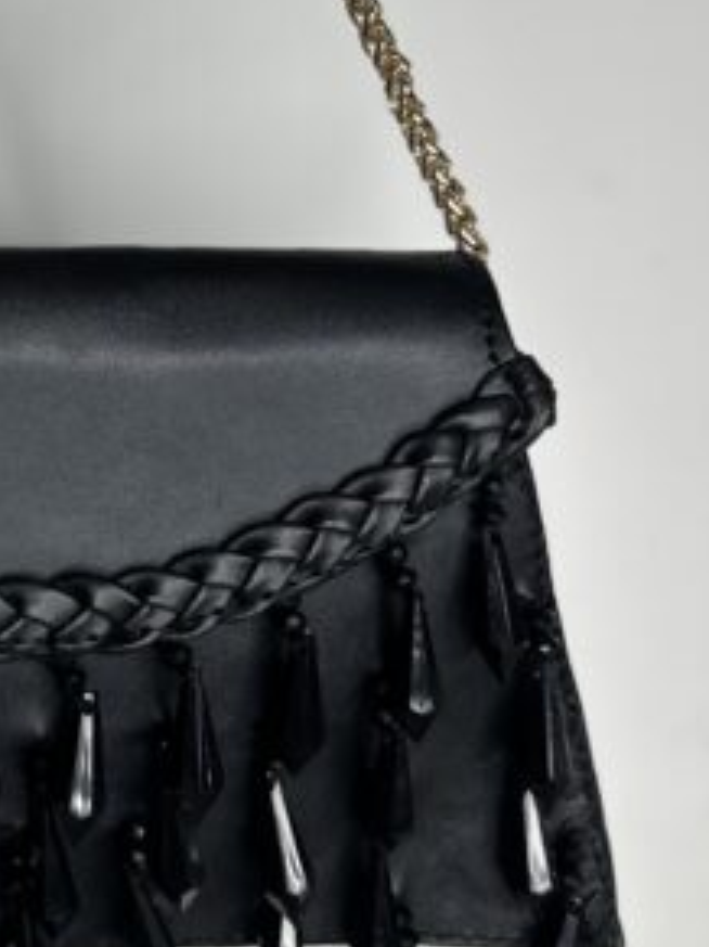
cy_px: 143
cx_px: -46
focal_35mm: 66
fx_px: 1804
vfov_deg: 28.5
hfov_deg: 21.3
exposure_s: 1/242
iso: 64
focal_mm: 6.86
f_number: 1.78
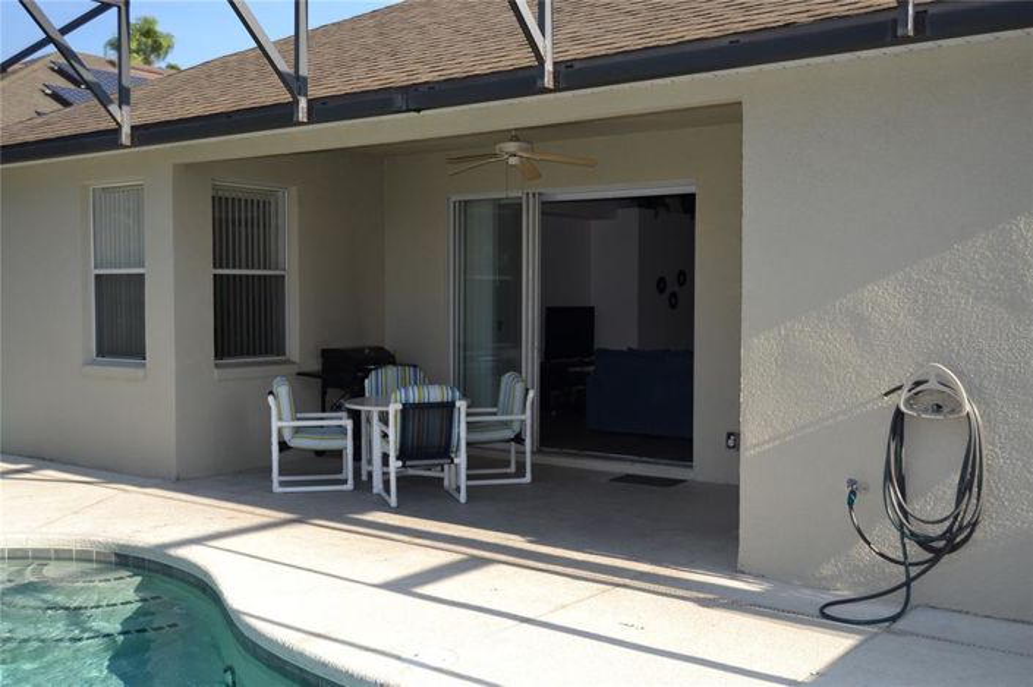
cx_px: 516
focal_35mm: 36
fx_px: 1032
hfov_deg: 53.2
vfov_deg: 36.8
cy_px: 344
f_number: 5
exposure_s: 1/200
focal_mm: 24
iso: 100
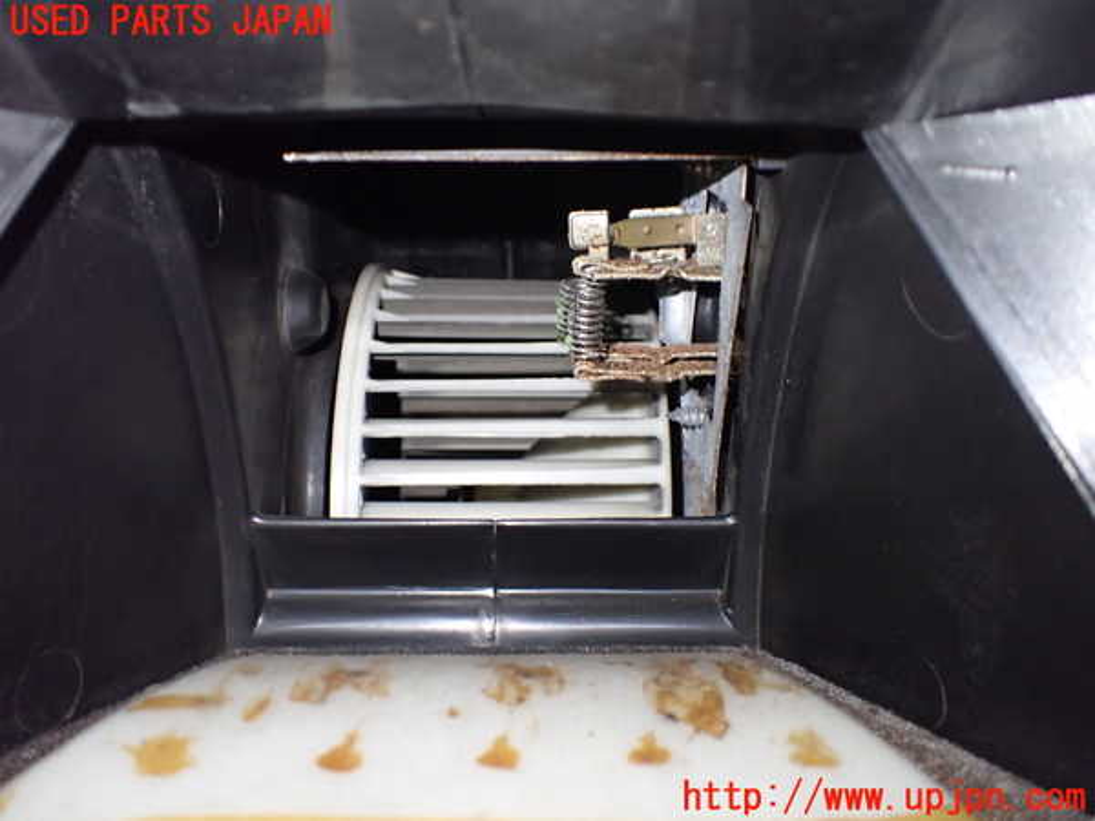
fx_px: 949
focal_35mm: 30
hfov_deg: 60.0
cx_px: 548
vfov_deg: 46.8
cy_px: 410
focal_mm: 5.4
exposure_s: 1/40
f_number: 2.3
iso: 800
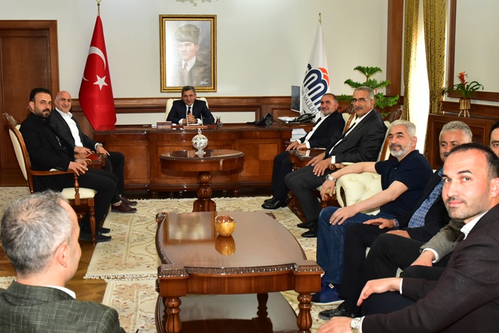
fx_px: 679
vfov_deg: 27.5
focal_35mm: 49
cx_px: 217
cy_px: 172
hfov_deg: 40.3
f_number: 9
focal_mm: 32
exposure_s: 1/60
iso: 3200
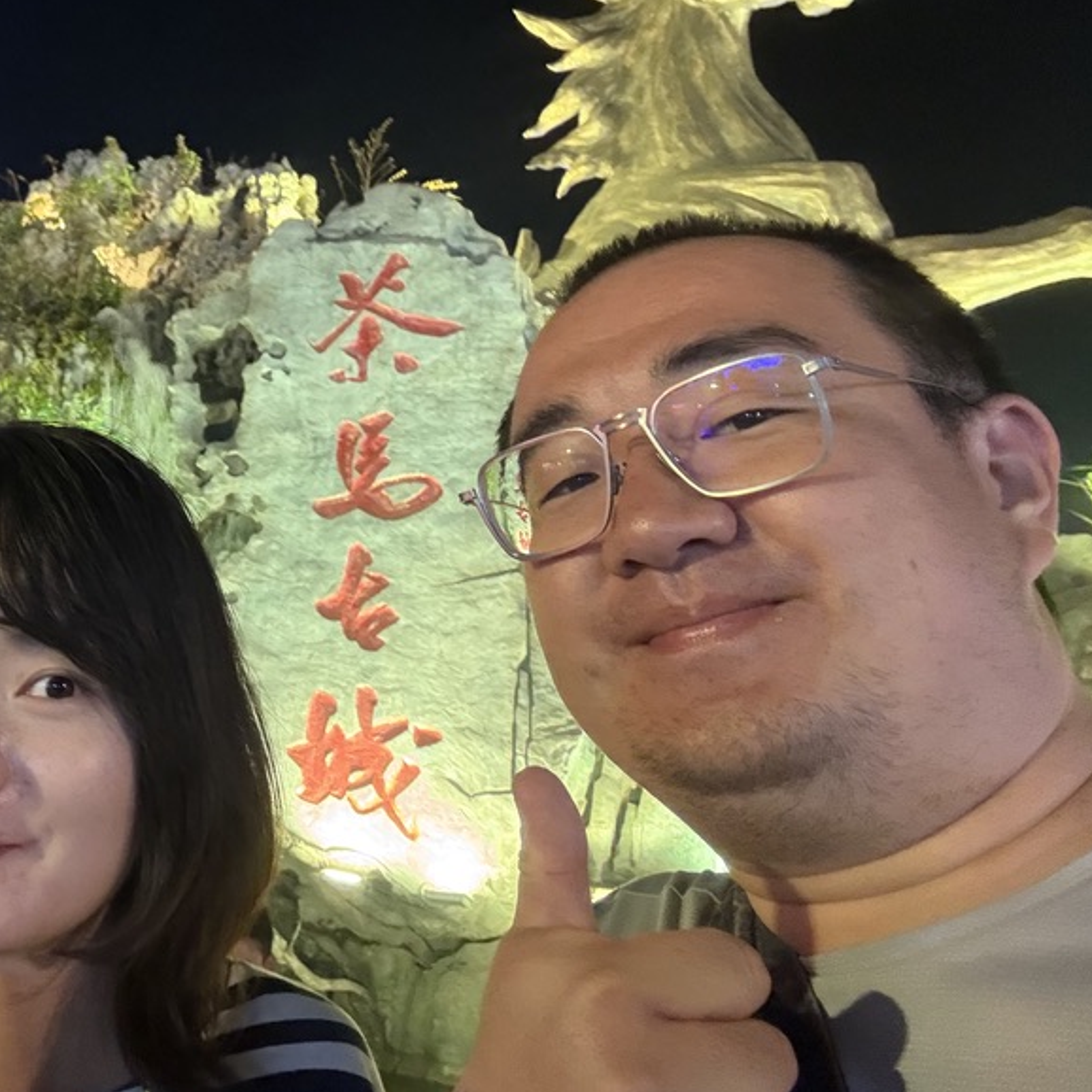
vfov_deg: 45.7
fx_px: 1285
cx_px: 193
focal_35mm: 36
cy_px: 412
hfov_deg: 43.5
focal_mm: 2.69
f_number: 1.9
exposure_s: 1/25
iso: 640
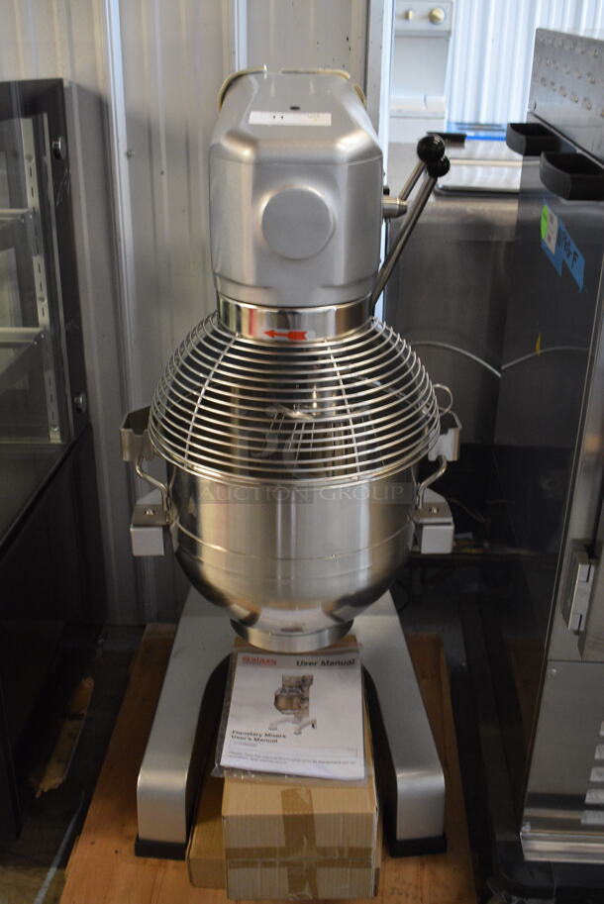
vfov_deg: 51.3
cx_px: 302
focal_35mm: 38
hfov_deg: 35.5
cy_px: 452
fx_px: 942
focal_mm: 25
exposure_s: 1/125
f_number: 4
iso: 2000
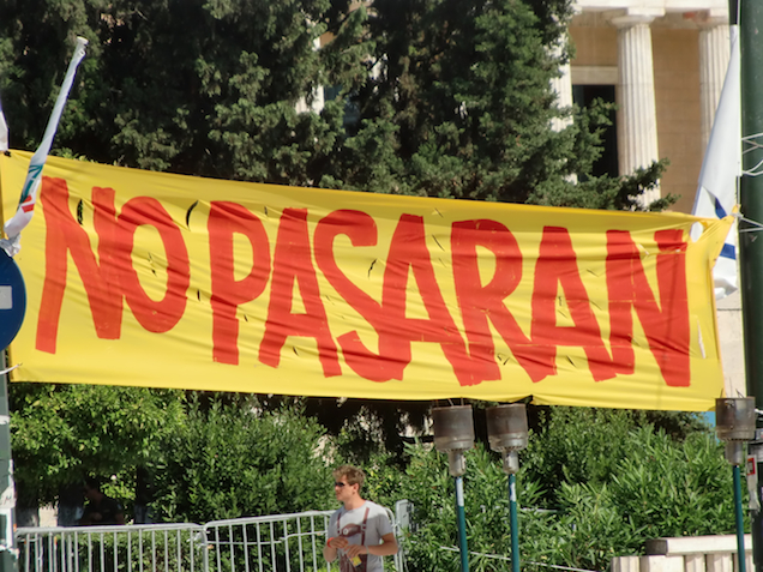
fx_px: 5290
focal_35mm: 240
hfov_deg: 8.2
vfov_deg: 6.2
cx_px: 382
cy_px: 286
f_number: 5.8
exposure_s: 1/500
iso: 64
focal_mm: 43
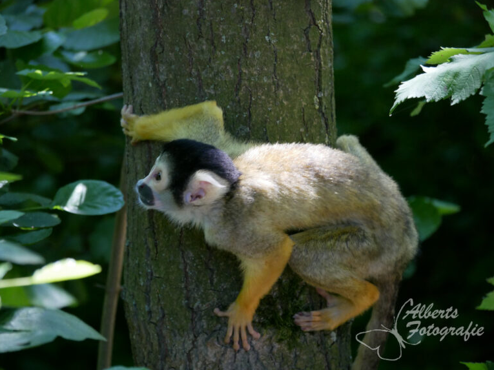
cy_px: 184
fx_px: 2867
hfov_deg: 9.8
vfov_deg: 7.4
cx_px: 247
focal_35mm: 201
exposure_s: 1/250
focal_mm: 100
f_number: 4
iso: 1250
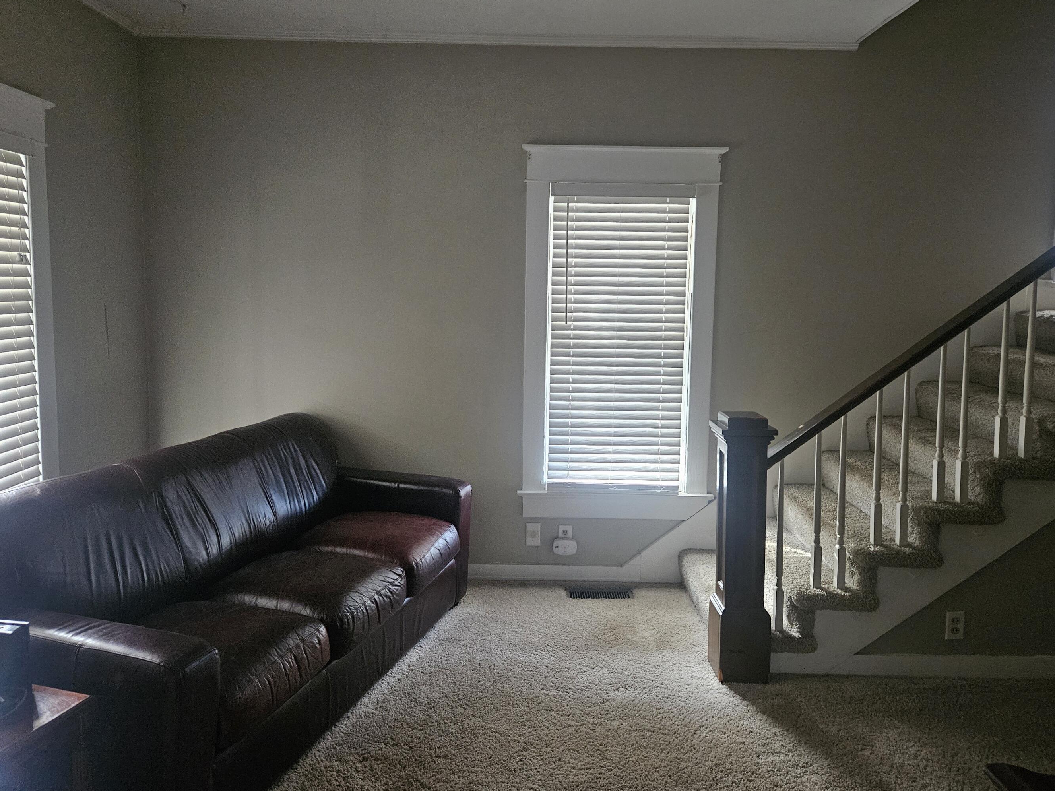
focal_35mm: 26
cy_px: 356
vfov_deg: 53.0
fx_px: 792
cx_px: 538
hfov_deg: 67.3
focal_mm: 5.4
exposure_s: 1/60
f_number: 1.8
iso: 800
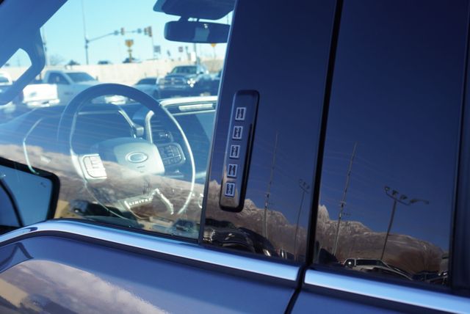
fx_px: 490
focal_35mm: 38
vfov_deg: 35.6
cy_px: 157
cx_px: 235
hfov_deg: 51.2
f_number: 5.6
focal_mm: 25
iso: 100
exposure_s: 1/100
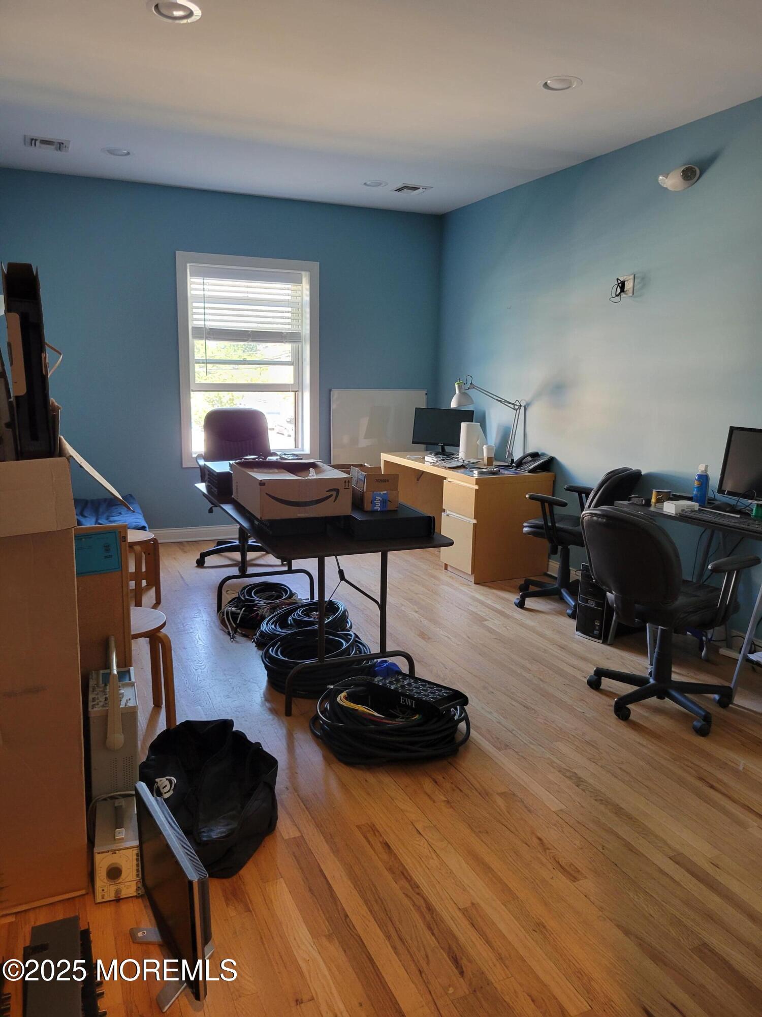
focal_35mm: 26
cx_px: 381
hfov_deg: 53.1
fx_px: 763
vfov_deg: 67.3
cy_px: 508
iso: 160
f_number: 1.8
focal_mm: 5.4
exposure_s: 1/40
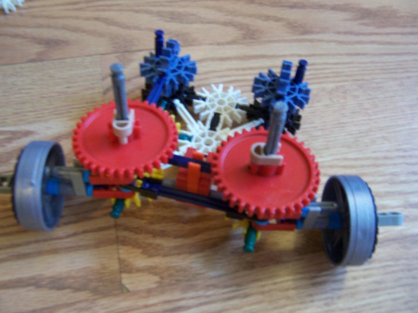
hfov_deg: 55.4
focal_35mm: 33
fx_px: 398
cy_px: 156
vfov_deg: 42.9
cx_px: 209
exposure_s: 1/10
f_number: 3.4
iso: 140
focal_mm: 5.5
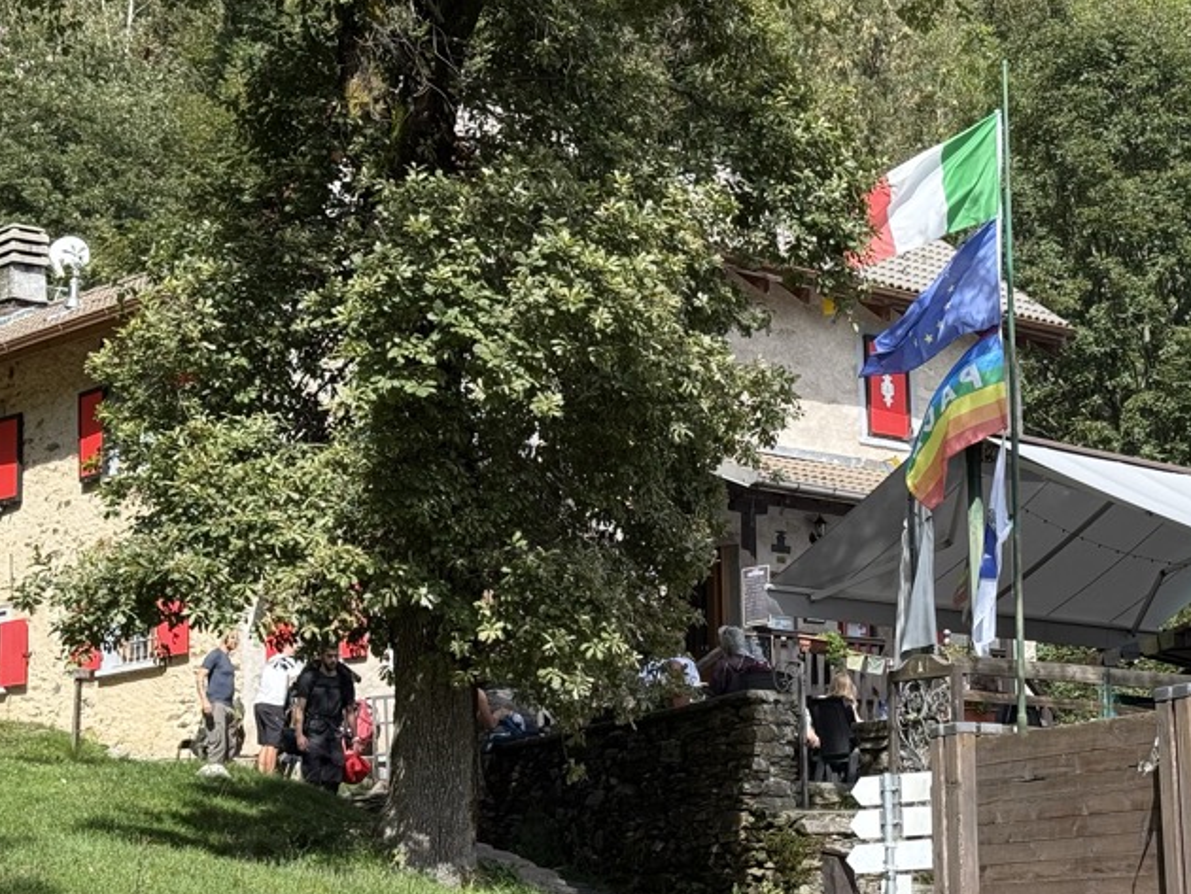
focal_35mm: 78
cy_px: 571
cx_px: 785
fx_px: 2685
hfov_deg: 24.9
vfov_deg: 18.9
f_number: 1.78
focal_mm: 6.76
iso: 64
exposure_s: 1/1715
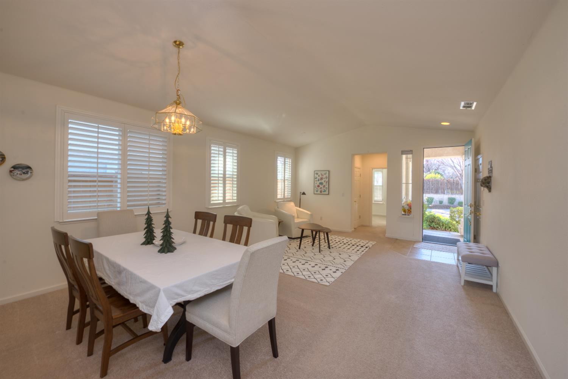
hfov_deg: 104.3
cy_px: 190
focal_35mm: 14
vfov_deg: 81.2
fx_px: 221
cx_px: 284
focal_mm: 14
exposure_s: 1/40
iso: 400
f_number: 10
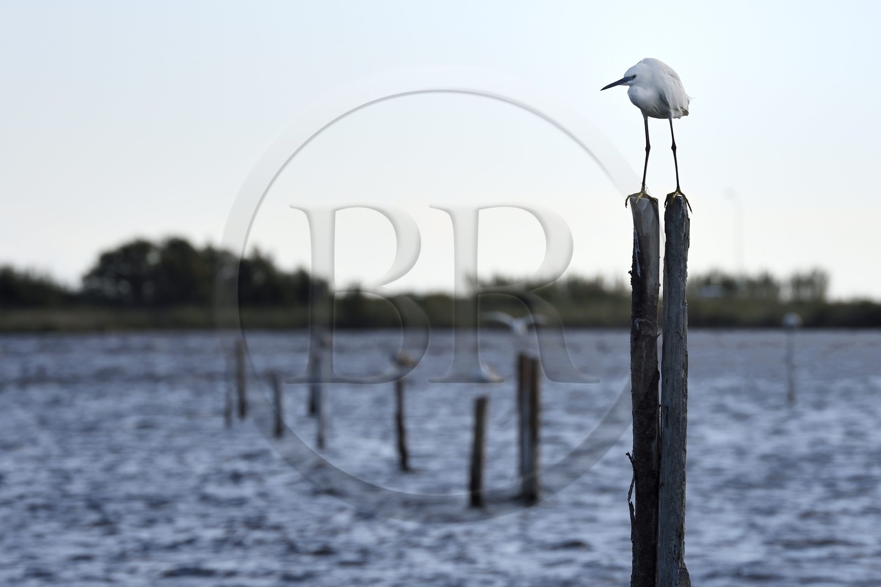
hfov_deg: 7.4
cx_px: 440
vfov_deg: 4.9
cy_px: 294
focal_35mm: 280
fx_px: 6850
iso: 200
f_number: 10
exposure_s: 1/500
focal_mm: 280
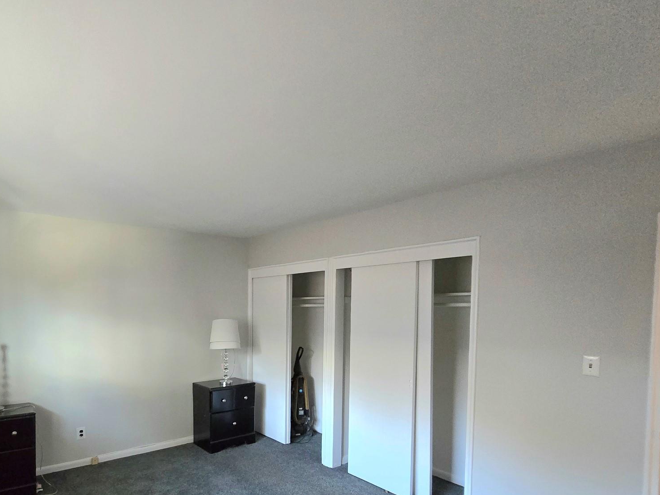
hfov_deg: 84.5
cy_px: 329
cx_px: 216
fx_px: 343
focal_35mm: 18
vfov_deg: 69.6
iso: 800
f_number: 2.2
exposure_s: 1/60.2
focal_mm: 2.2
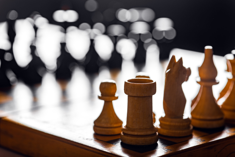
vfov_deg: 13.1
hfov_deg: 19.4
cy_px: 78
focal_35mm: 105
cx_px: 118
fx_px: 686
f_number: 5.6
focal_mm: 105
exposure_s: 1/250
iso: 100
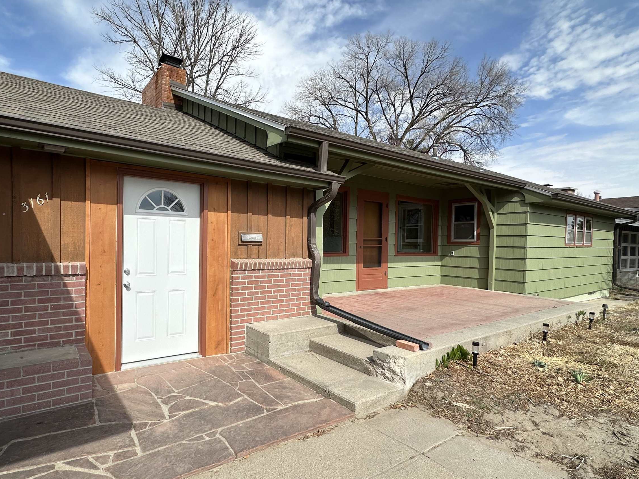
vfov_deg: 68.6
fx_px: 351
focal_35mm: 19
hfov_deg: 83.4
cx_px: 250
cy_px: 251
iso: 40
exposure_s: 1/1887
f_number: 2.2
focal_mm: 2.22
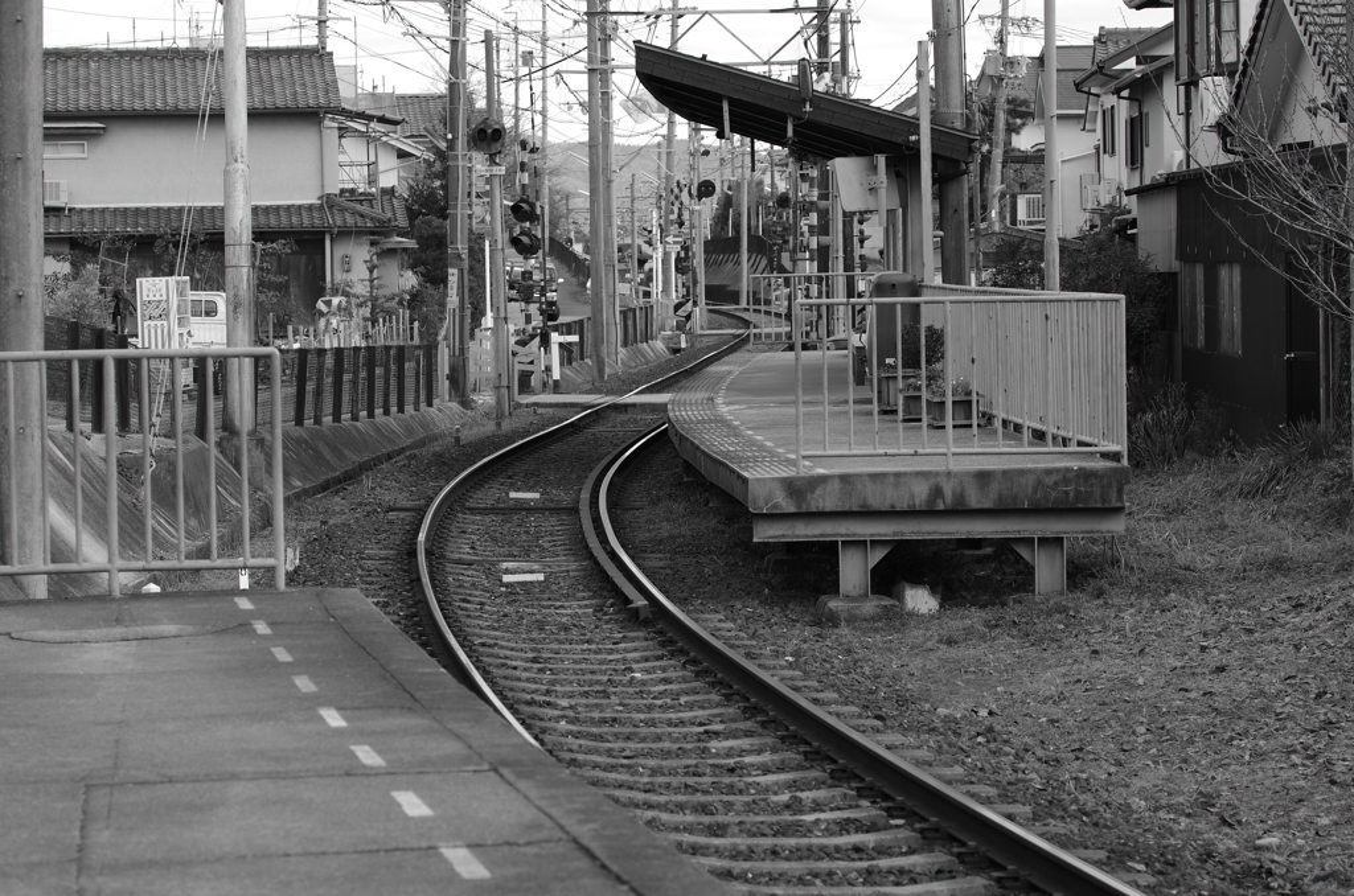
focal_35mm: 105
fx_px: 3941
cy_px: 448
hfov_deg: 19.5
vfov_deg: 13.0
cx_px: 677
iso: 100
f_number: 4
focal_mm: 70
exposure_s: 1/400
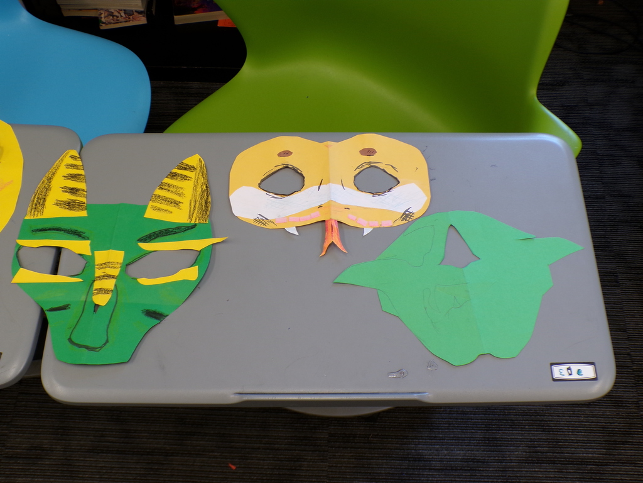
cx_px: 322
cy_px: 242
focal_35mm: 37
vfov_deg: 38.7
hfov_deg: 50.1
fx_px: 687
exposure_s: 1/34
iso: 158
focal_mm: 6.6
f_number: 3.3
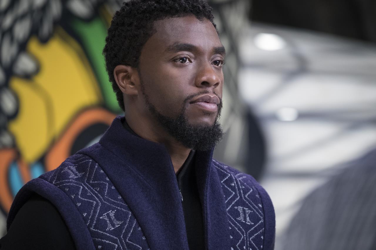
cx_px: 188
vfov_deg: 6.5
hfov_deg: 9.8
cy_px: 125
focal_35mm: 210
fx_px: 2193
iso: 3200
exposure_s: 1/80
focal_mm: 140
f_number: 3.6
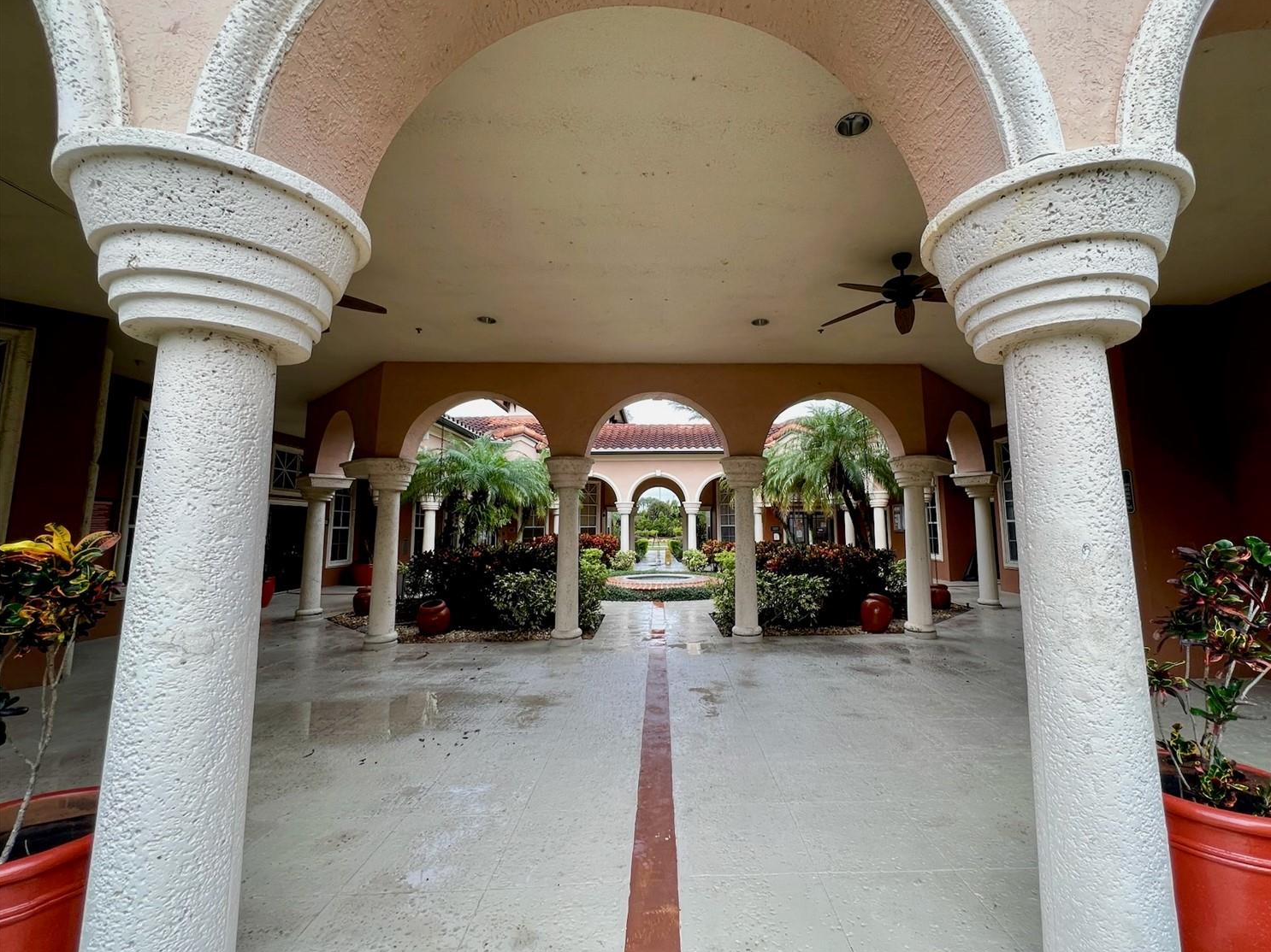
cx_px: 683
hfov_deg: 101.9
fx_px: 514
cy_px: 455
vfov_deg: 85.6
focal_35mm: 14
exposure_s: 1/212
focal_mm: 1.57
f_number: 1.8
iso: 32
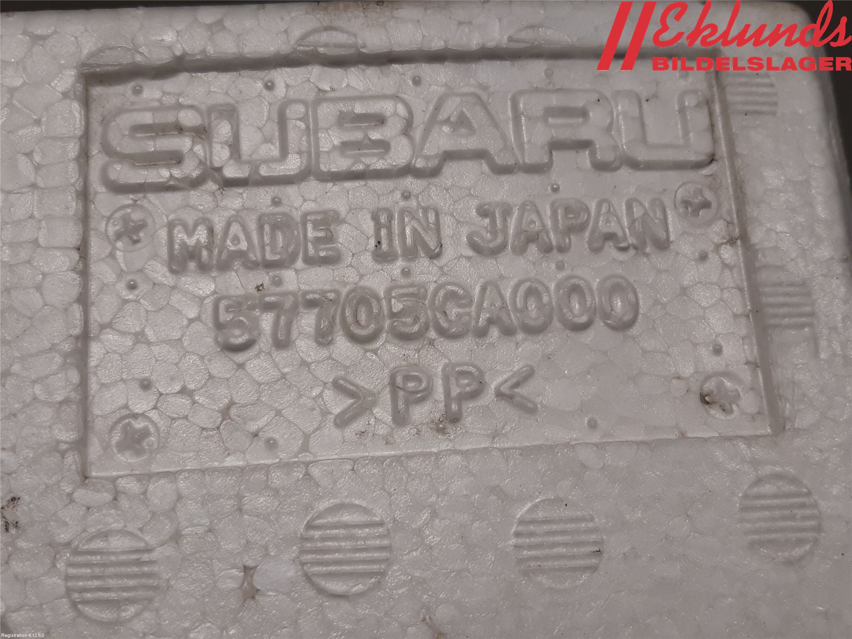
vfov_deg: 53.1
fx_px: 640
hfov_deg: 67.3
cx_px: 426
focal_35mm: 26
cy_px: 320
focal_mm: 3.93
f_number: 1.7
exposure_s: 1/100
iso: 50
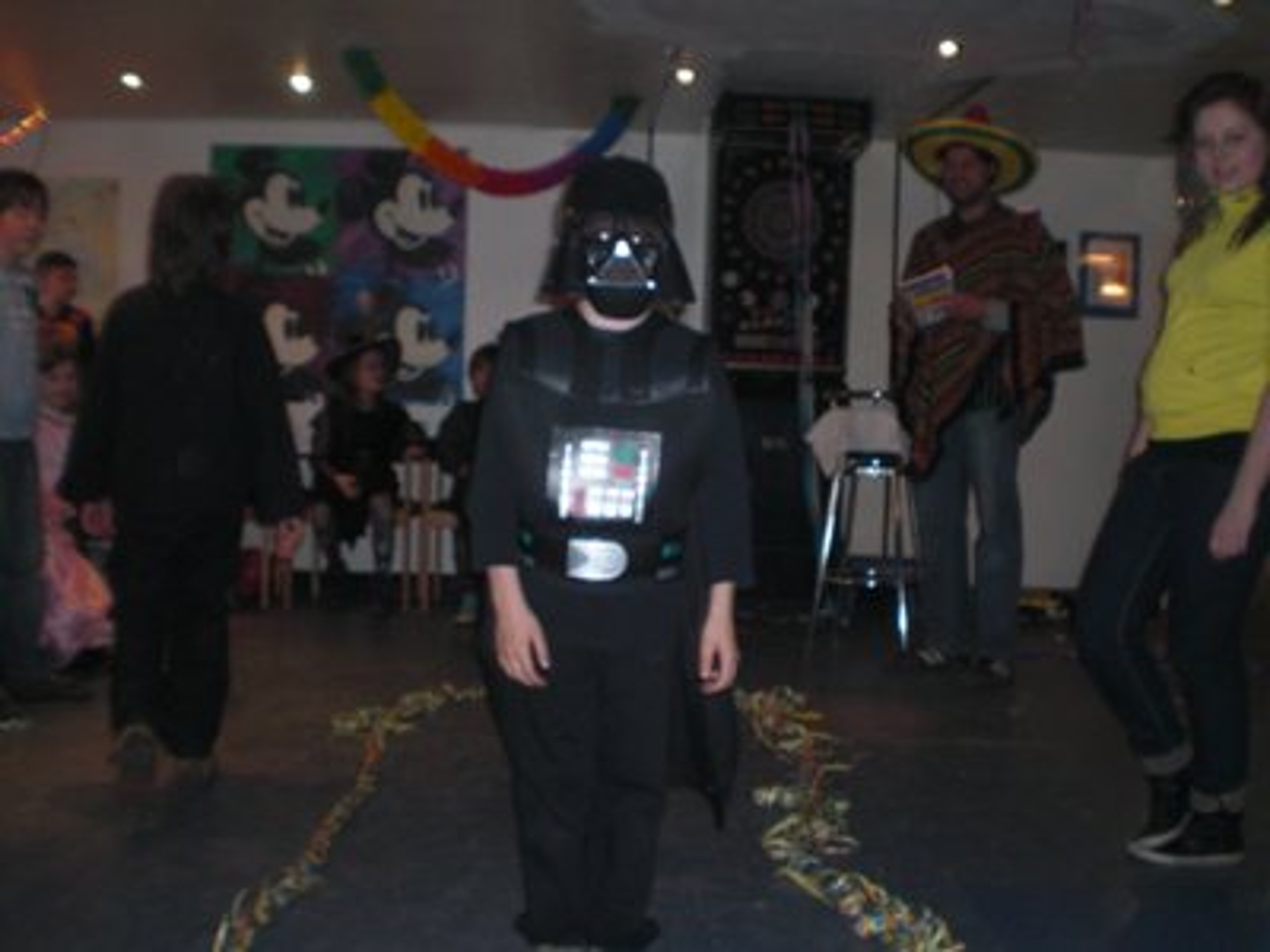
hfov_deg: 49.0
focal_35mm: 38
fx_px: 1394
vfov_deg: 37.7
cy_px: 476
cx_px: 635
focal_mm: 6.3
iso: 100
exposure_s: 1/30
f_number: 3.1
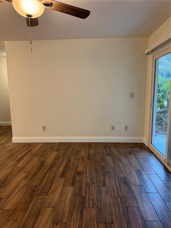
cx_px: 86
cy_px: 114
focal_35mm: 24
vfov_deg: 71.6
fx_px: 158
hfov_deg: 56.8
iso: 125
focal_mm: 6.76
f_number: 1.78
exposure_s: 1/60
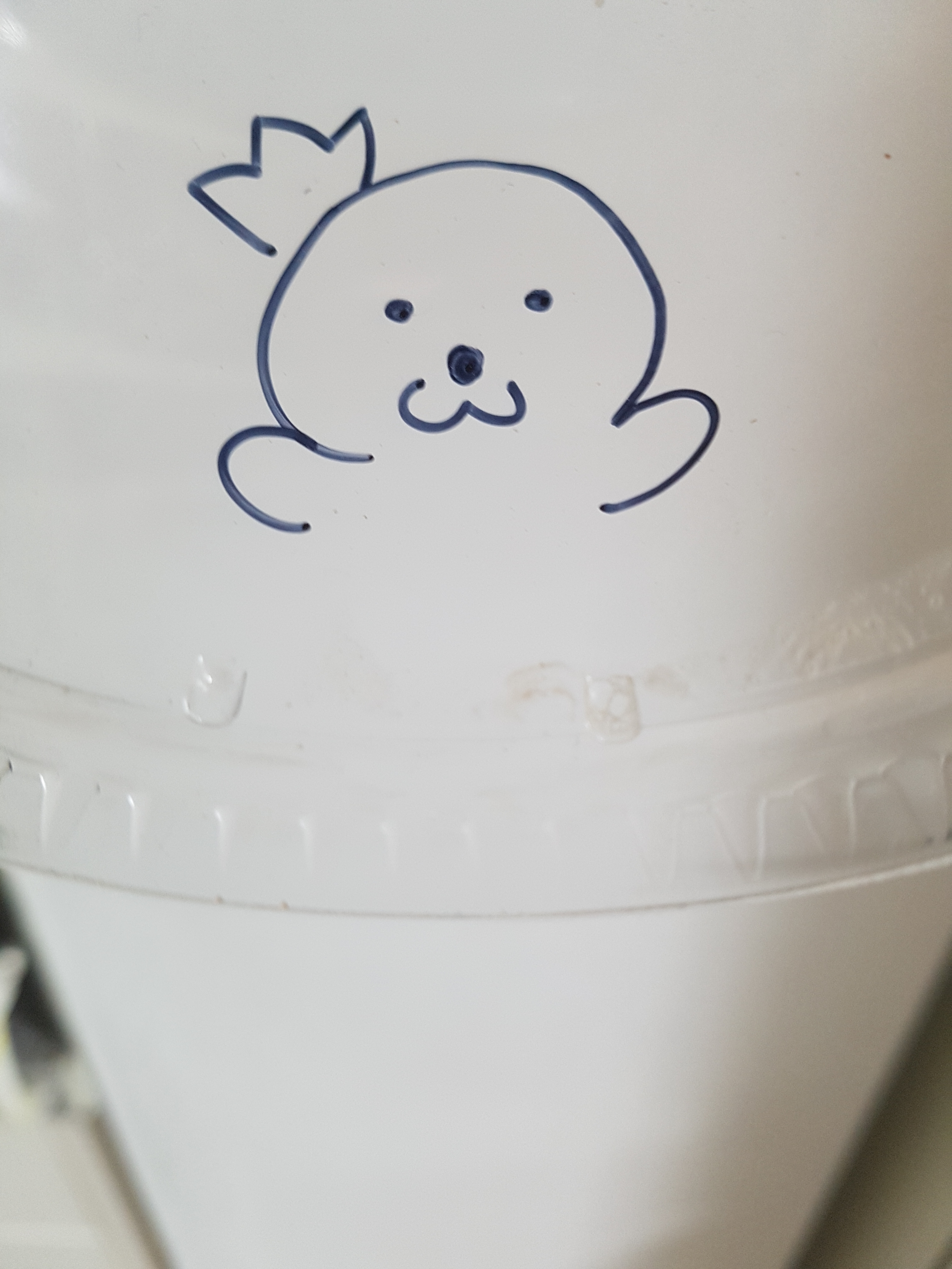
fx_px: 953
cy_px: 634
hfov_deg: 53.1
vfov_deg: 67.3
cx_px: 476
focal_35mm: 26
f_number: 1.7
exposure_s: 1/24
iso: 160
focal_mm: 4.2
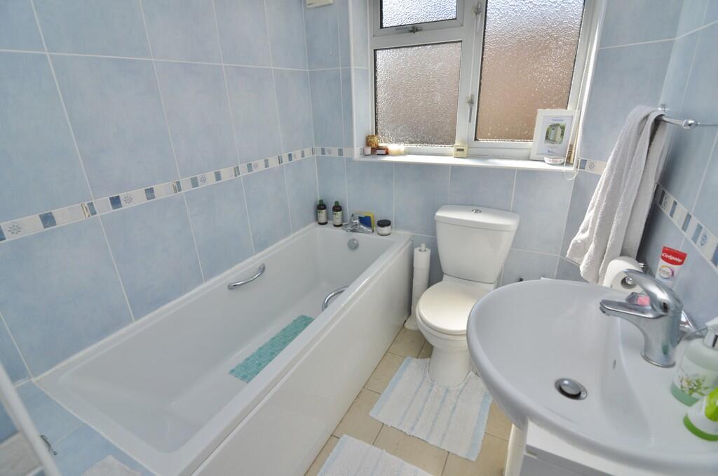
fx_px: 328
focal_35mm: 16
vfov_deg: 71.8
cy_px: 238
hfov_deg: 95.1
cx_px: 359
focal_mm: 11
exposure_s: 1/125
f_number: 5.6
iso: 100
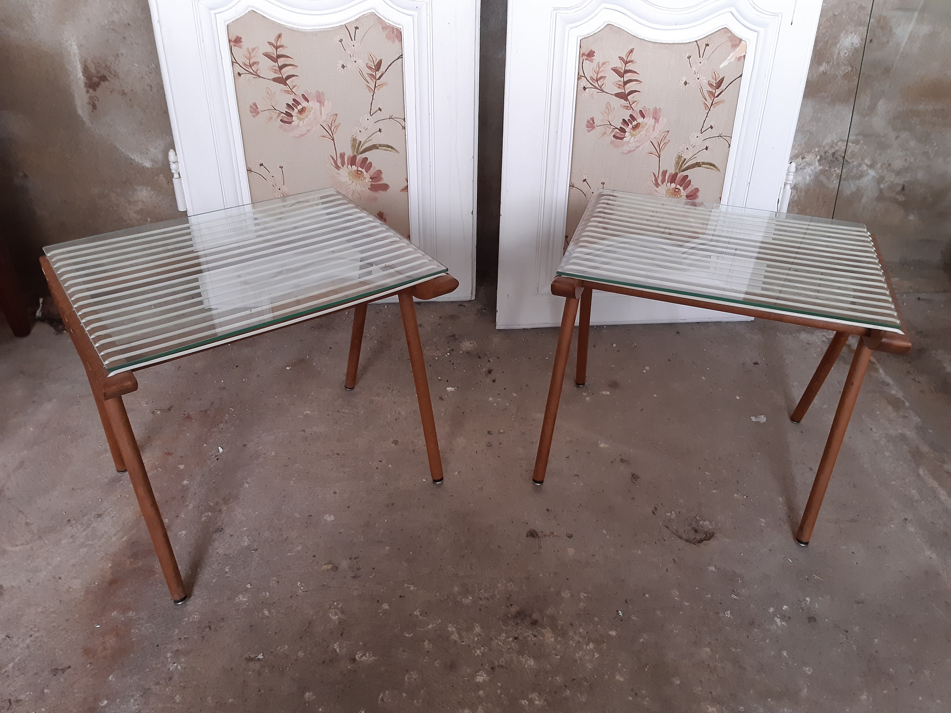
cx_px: 476
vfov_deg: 53.1
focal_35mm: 26
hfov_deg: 67.3
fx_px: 714
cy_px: 356
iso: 200
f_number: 1.7
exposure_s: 1/33
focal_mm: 3.92
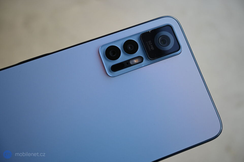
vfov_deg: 38.3
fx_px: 234
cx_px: 122
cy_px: 81
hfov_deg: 55.1
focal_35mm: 34
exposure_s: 1/250
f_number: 4.2
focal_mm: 23
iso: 320
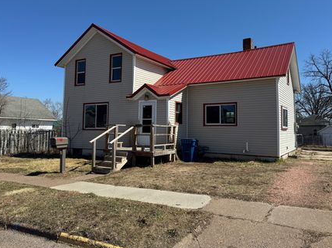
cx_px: 164
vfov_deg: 49.6
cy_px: 112
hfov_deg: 63.5
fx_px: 268
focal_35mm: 28
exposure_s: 1/5348
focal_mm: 6.76
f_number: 1.78
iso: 80
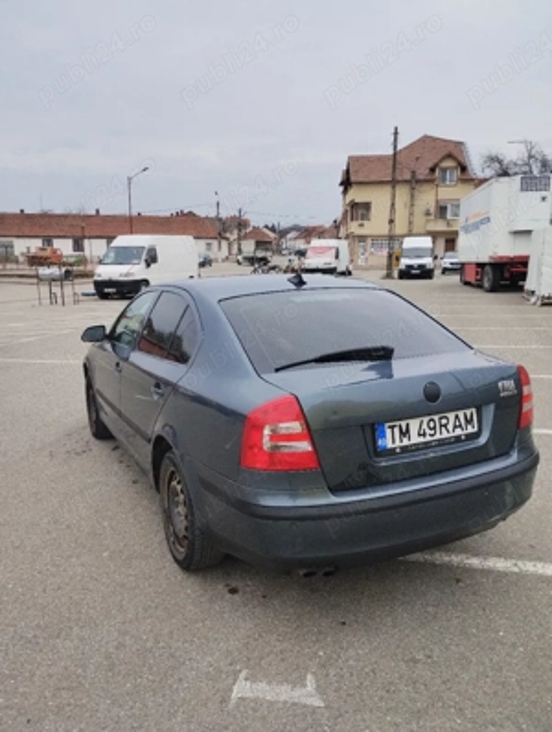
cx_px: 276
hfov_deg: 49.9
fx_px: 593
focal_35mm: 28
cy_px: 366
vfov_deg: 63.4
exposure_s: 1/333
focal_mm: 4.27
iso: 100
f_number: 1.8
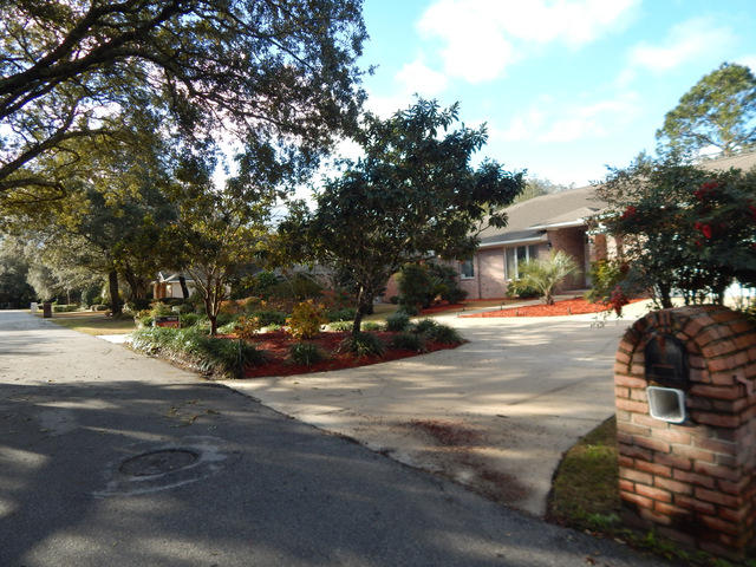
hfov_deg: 76.4
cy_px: 284
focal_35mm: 22
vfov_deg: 61.1
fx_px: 480
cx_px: 378
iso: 125
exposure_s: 1/400
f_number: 3
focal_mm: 4
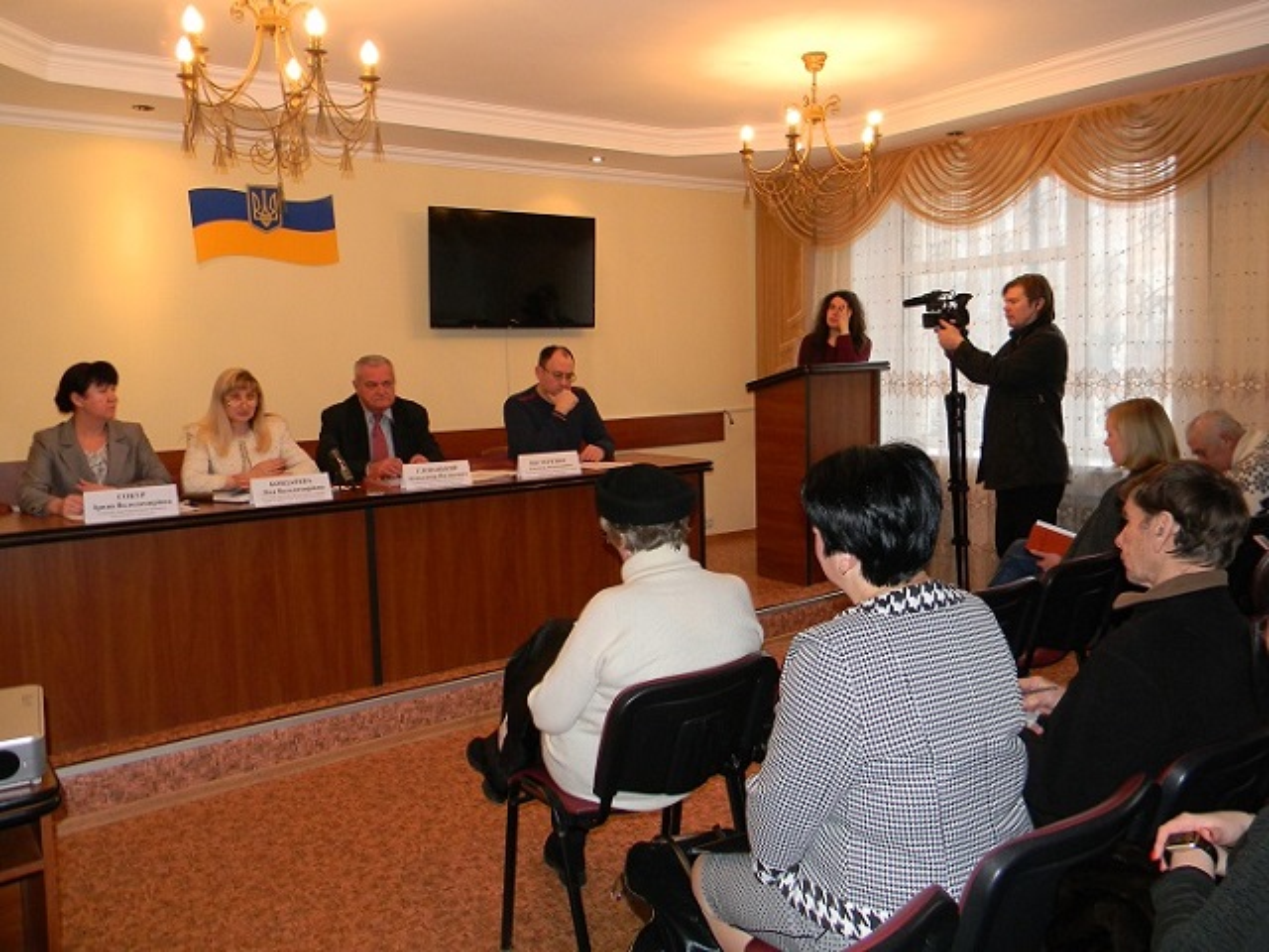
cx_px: 634
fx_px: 1026
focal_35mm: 28
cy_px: 476
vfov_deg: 49.7
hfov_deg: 63.4
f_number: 3.5
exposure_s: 1/26
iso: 200
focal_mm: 5
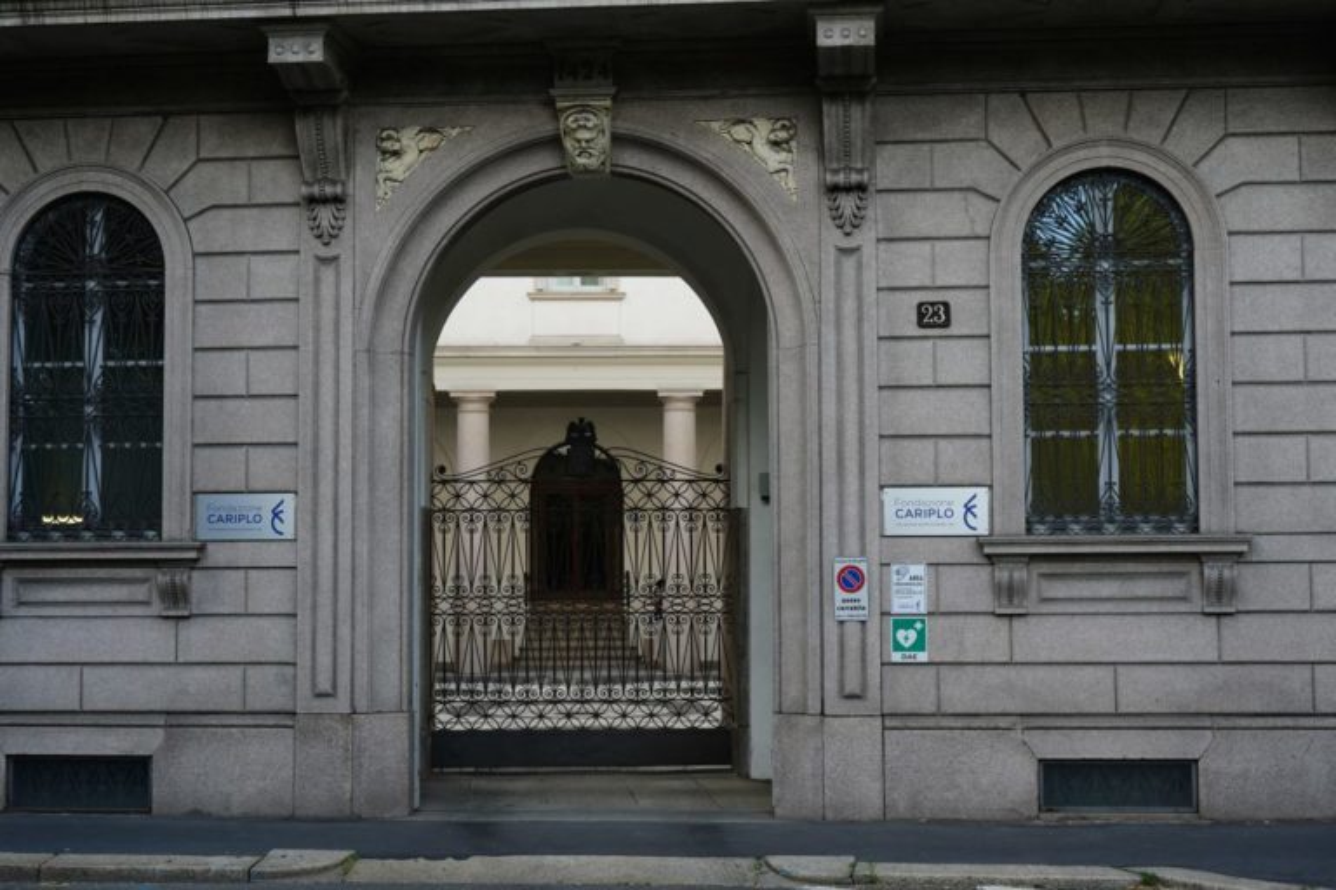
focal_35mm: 53
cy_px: 445
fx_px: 1967
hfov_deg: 37.5
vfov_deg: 25.5
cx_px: 668
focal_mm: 53
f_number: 8
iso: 800
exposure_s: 1/320
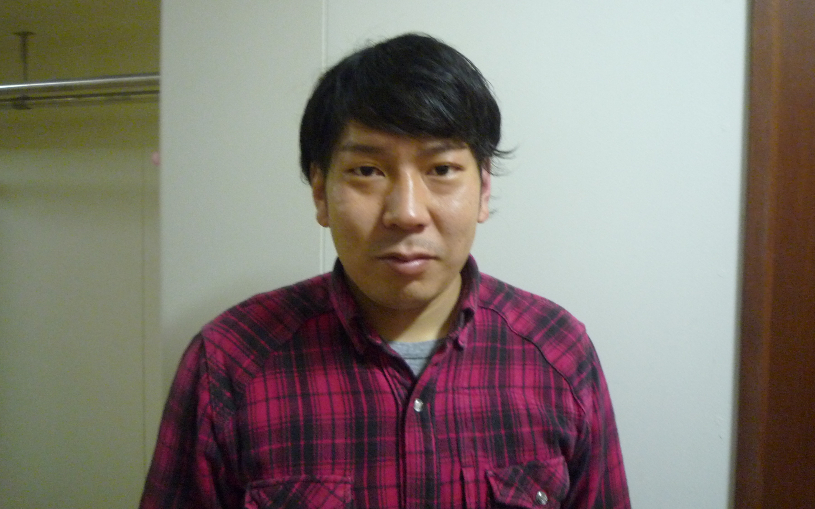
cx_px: 405
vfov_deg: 45.9
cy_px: 213
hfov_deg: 68.4
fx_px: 600
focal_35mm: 27
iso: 400
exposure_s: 1/13
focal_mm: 4.4
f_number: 2.8
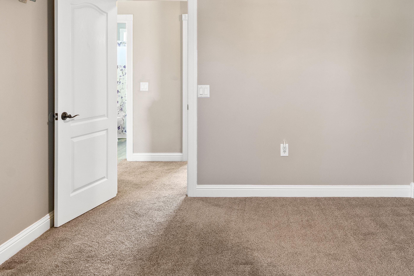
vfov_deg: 42.5
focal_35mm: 30
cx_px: 262
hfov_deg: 61.0
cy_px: 76
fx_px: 345
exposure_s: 1/1.67
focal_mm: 14
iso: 640
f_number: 8
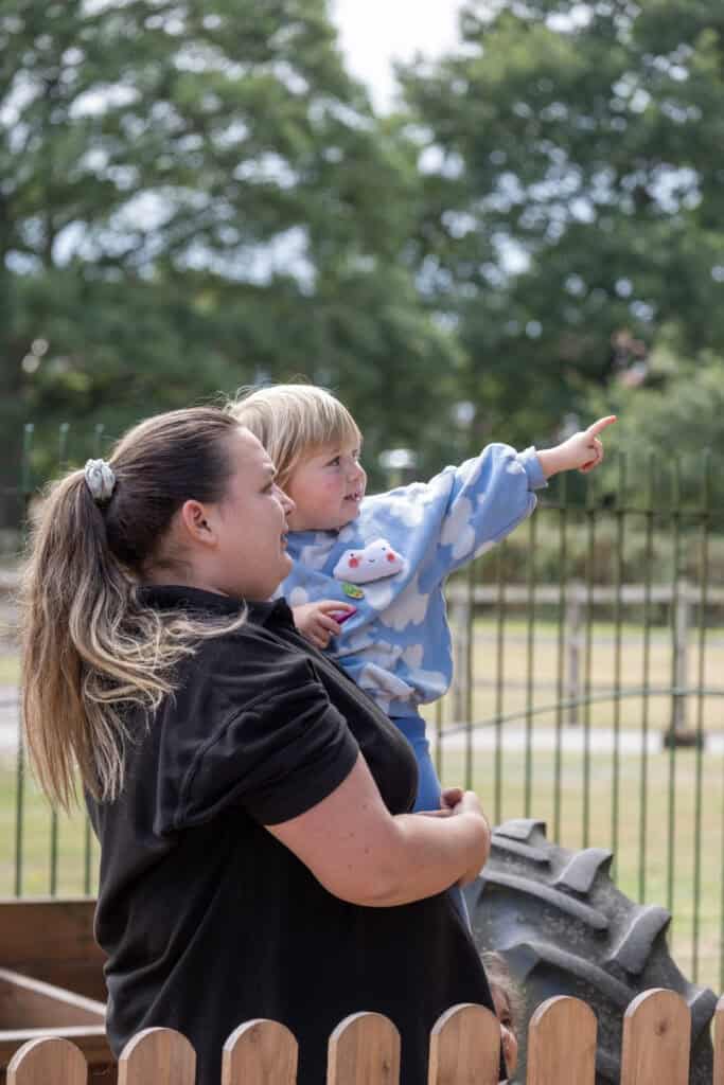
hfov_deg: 9.2
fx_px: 4523
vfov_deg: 13.7
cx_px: 362
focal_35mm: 150
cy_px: 542
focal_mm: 99.8
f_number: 4.5
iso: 320
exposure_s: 1/320
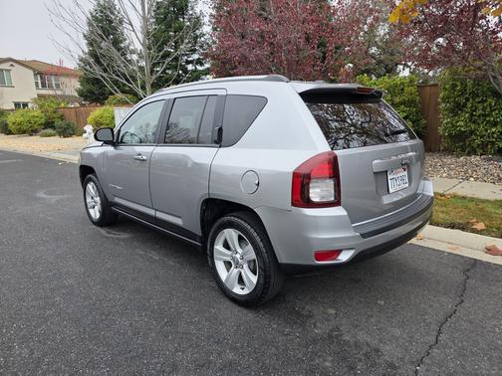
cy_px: 188
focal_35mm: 23
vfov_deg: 58.9
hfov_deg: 73.9
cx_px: 251
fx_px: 334
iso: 32
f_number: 1.7
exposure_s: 1/180
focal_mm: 6.3
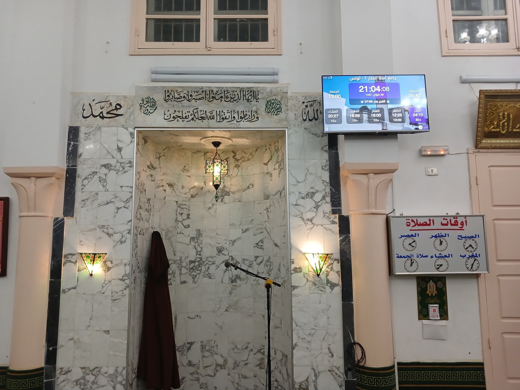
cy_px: 195
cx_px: 260
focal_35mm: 27
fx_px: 406
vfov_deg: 51.4
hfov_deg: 65.3
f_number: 1.8
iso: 250
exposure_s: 1/33.3
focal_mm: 4
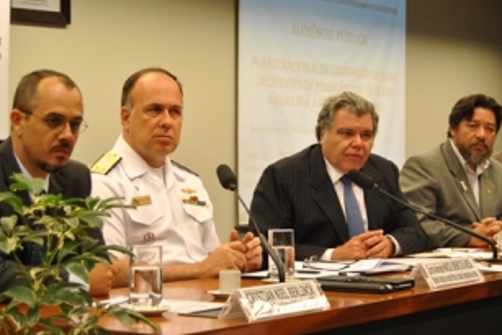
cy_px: 180
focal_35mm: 92
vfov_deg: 14.9
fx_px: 1283
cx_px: 268
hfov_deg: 22.1
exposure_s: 1/30
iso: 200
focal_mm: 42
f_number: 5
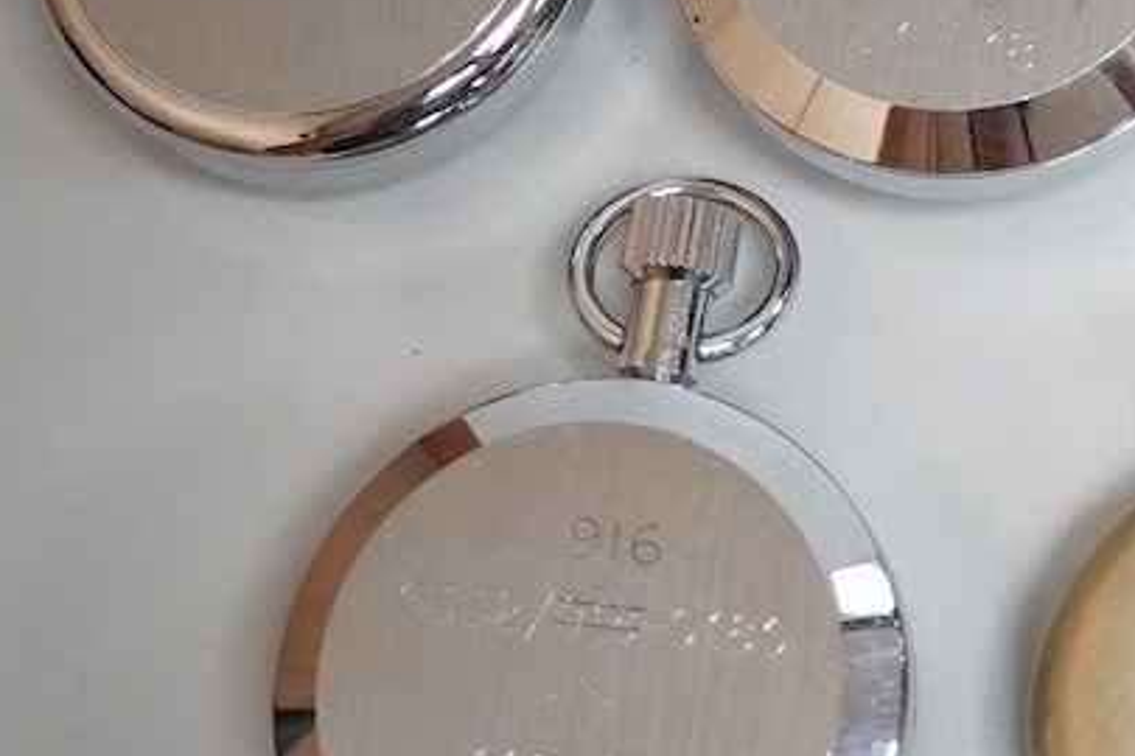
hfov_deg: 15.8
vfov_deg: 10.9
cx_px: 1372
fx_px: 3941
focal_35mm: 125
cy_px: 154
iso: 2500
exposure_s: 1/320
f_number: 5
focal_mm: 30
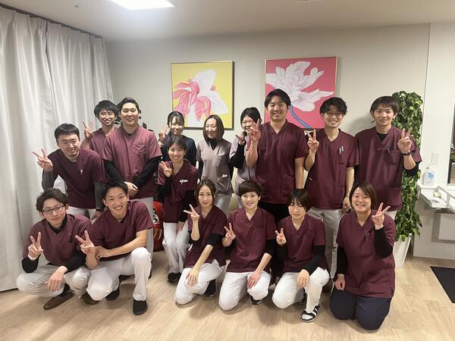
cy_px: 170
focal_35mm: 26
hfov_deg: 67.3
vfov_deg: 53.1
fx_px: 342
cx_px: 228
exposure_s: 1/60
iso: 160
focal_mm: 5.1
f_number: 1.6
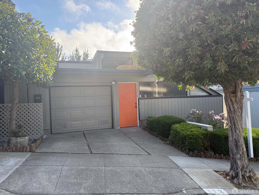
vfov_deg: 56.8
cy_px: 98
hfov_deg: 71.6
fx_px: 180
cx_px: 130
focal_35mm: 24
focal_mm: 6.76
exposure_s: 1/1106
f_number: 1.78
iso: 100
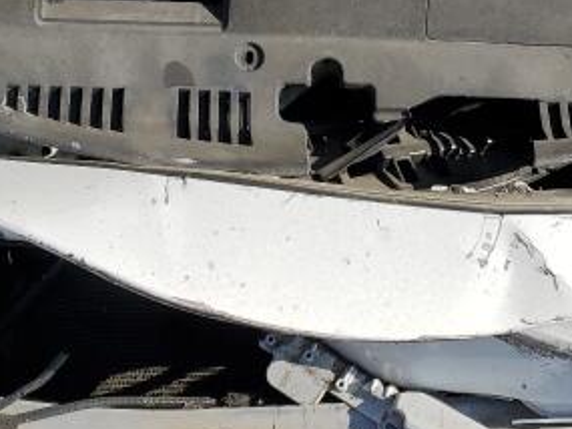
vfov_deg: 19.1
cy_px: -80
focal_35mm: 73
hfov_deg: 26.7
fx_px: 1207
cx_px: 283
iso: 50
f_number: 1.5
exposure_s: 1/5000
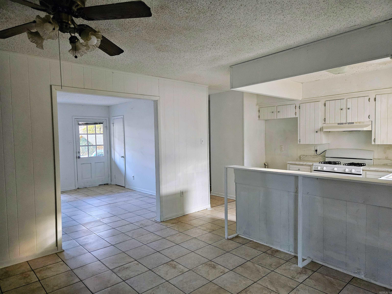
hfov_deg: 73.9
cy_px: 147
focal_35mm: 23
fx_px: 260
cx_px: 196
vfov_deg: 58.9
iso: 800
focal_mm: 5.4
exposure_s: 1/120
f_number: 1.8
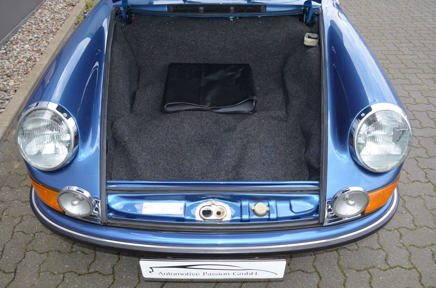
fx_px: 362
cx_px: 218
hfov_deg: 62.1
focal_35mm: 30
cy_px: 144
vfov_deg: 43.4
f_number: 3.8
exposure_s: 1/125
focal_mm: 20
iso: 250
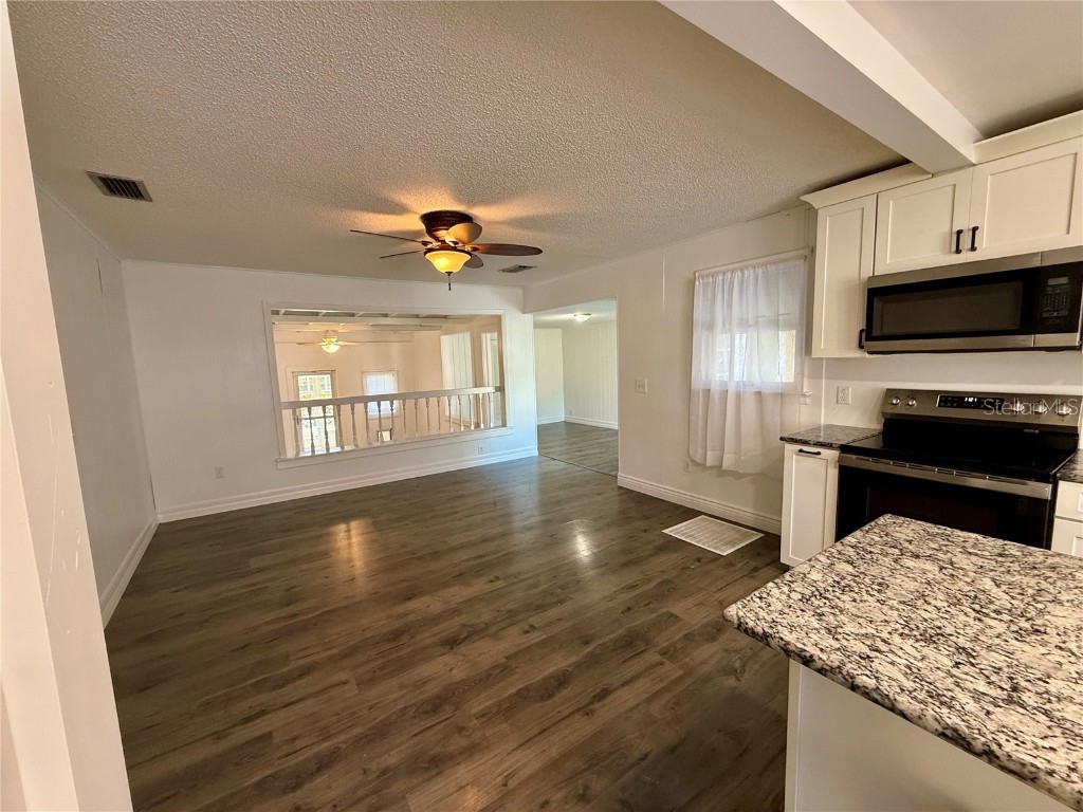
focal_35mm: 14
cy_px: 406
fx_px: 438
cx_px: 542
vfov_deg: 85.7
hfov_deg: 102.1
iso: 200
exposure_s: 1/60
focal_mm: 2.22
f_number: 2.2
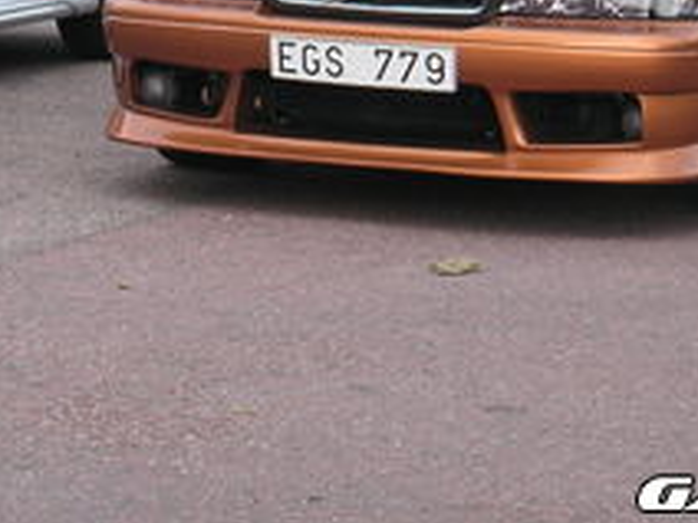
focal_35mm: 223
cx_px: 148
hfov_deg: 8.9
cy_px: -263
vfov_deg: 6.6
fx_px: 4497
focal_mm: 12.4
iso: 50
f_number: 3.9
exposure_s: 1/125
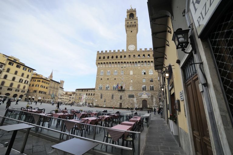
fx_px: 91
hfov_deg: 104.3
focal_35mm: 14
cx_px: 116
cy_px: 78
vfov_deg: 81.1
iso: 400
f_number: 4
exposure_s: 1/1250
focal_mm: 14
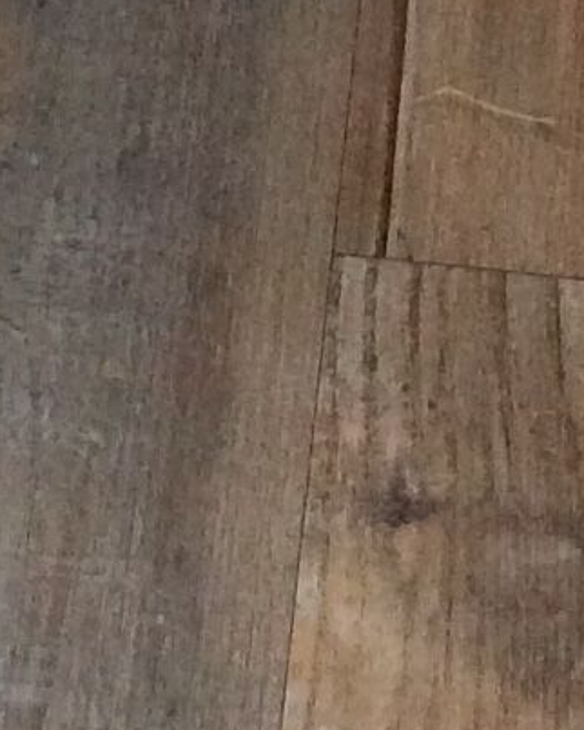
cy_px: -1122
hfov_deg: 7.7
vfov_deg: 8.6
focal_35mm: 201
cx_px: 239
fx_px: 4339
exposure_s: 1/25
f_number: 2.4
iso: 250
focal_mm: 3.3
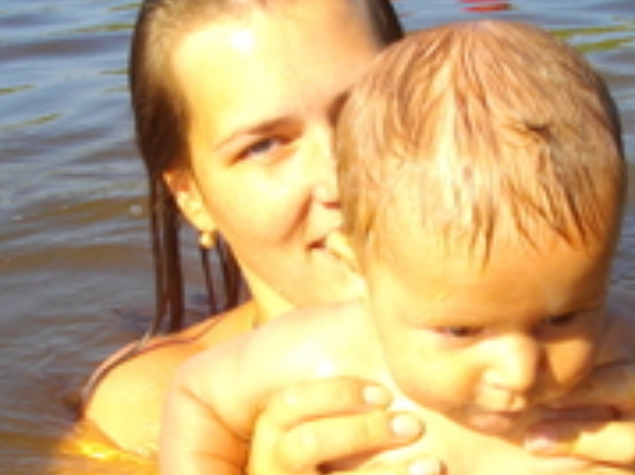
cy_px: 223
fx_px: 1430
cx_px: 376
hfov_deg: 25.0
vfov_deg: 18.9
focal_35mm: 78
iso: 100
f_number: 2.9
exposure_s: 1/800
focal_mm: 5.7
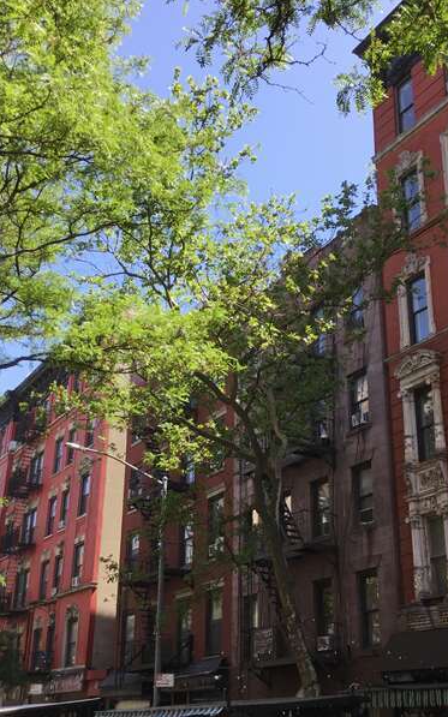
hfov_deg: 29.2
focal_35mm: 44
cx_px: 247
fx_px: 860
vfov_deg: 45.3
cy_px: 358
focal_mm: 3.3
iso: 25
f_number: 2.4
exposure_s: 1/455
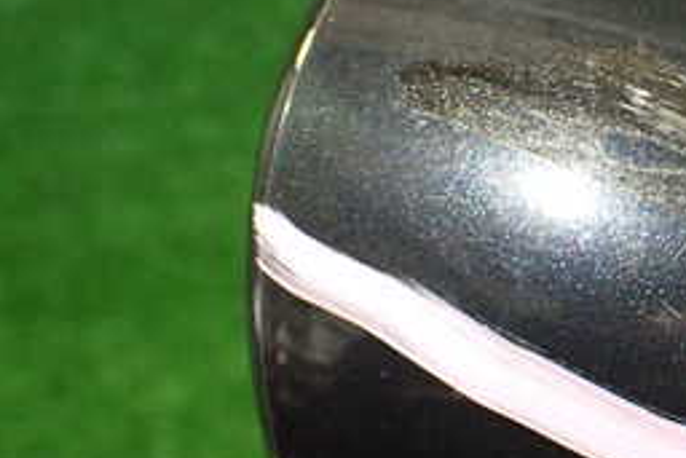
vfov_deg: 18.7
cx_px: 799
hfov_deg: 25.2
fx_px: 1392
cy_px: 217
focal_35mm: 73
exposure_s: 1/60
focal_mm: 5.4
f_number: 2.3
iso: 800
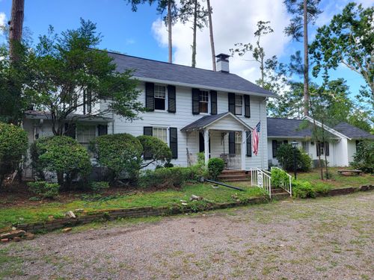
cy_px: 140
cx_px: 187
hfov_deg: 67.3
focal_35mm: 26
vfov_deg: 53.1
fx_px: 281
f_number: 1.8
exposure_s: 1/586
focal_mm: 5.4
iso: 40
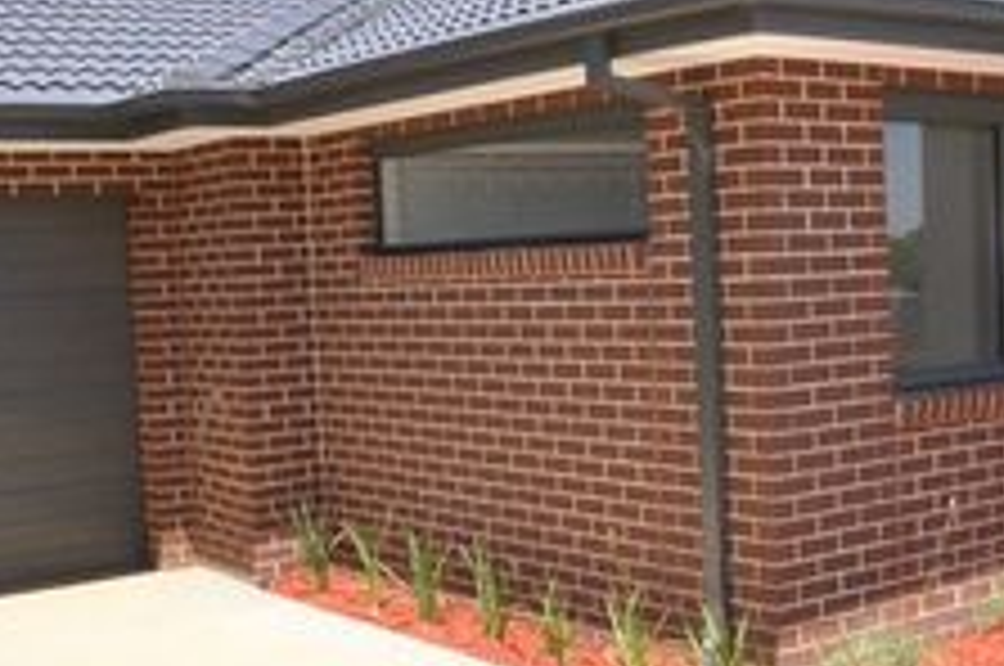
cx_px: 680
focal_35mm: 57
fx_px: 1587
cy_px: 367
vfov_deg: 23.7
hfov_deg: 34.7
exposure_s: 1/250
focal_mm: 18
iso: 2000
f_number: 22
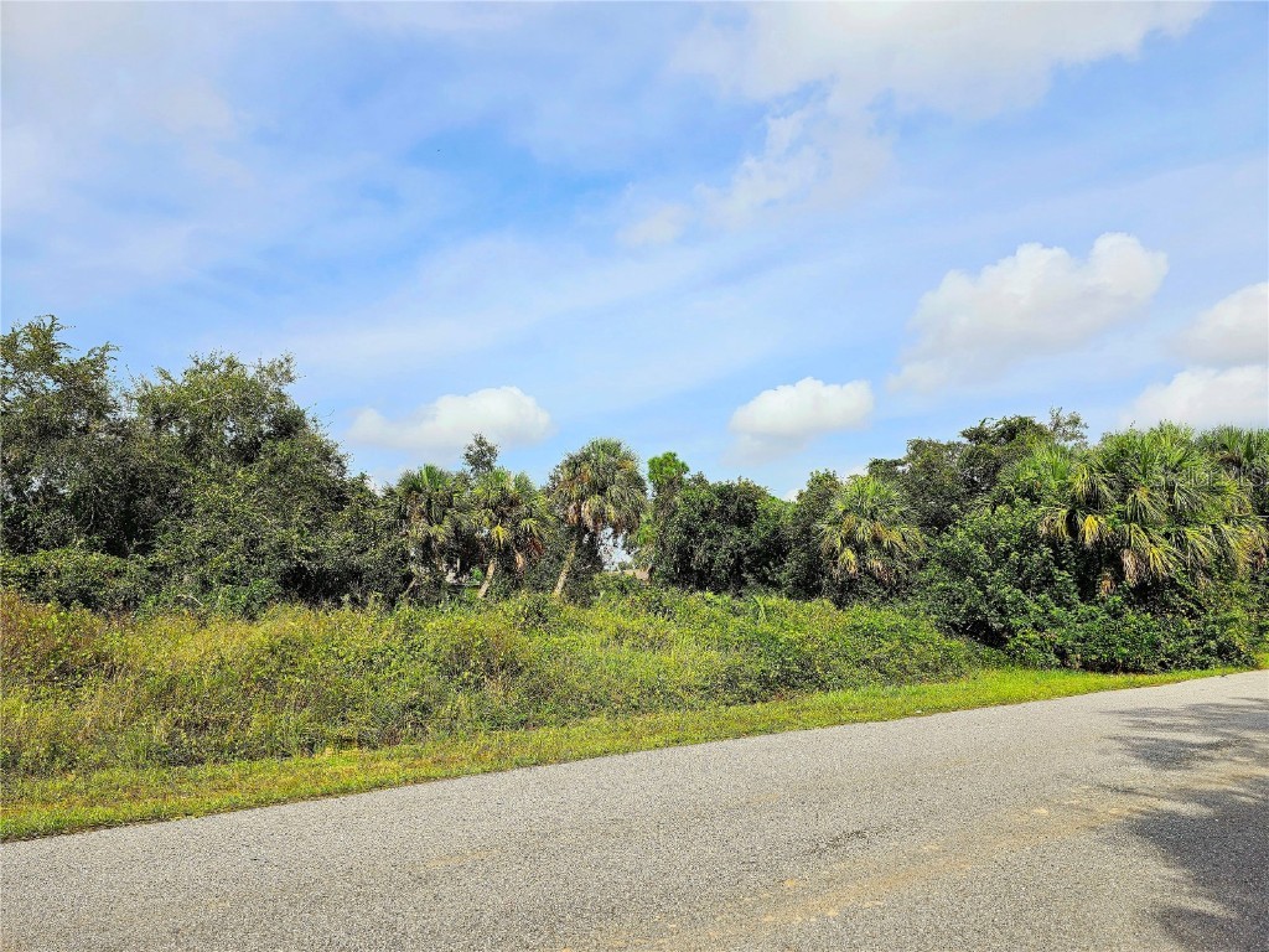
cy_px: 476
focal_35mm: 23
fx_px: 843
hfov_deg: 73.9
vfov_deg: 58.9
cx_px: 634
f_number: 1.7
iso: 10
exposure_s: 1/769
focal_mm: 6.3
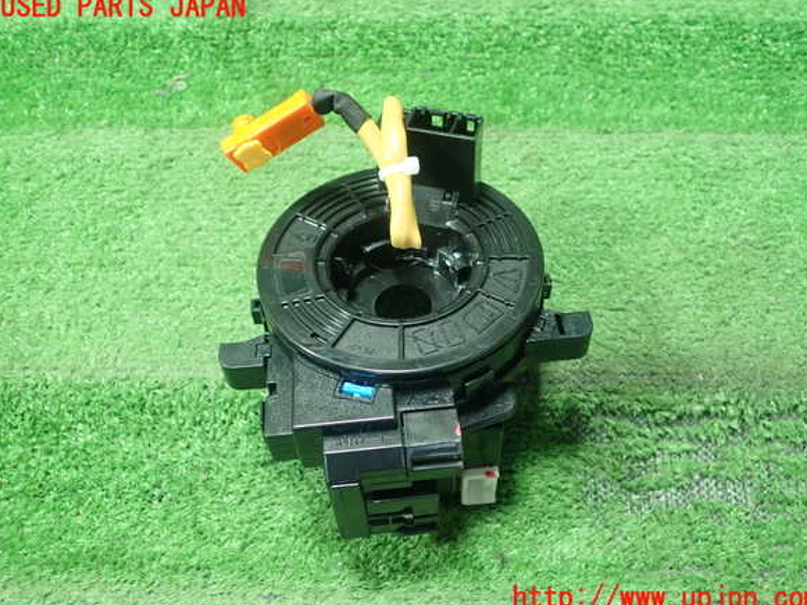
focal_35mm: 31
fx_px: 722
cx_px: 410
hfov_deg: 58.4
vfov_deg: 45.4
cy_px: 303
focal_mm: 5.5
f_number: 2.3
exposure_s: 1/125
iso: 800
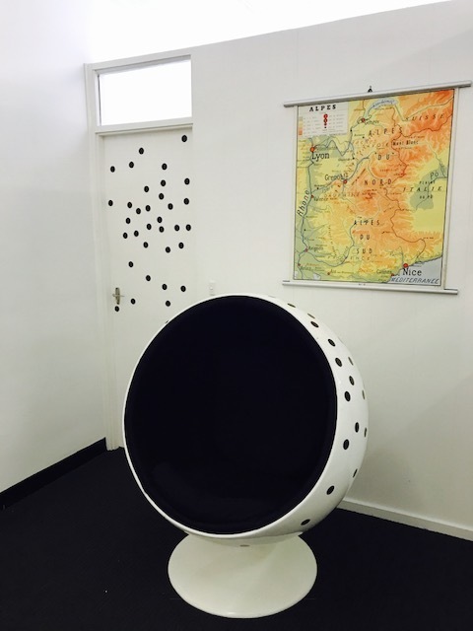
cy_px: 316
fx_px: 510
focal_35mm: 28
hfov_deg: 49.7
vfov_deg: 63.4
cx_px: 236
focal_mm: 3.99
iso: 40
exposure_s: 1/25
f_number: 1.8
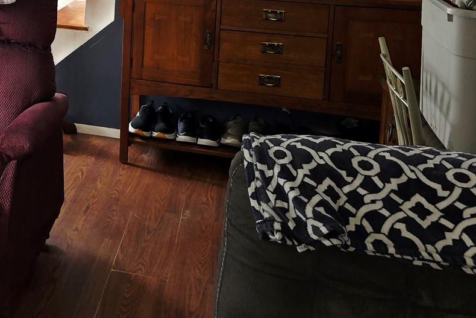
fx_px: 820
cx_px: -39
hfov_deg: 29.4
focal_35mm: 62
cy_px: -33
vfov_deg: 20.8
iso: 100
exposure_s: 1/30
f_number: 1.7
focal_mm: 6.3
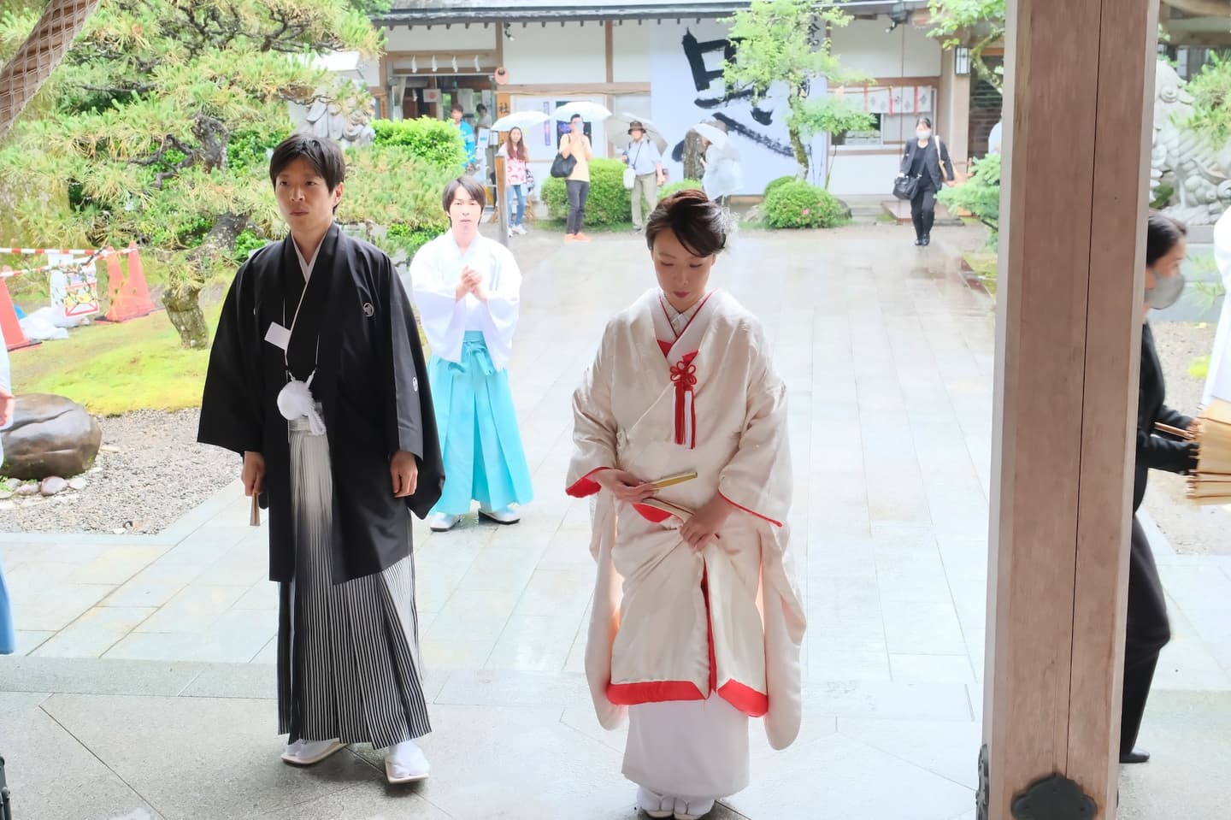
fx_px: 1401
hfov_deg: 47.4
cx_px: 616
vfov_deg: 32.6
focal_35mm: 41
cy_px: 410
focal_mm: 27.4
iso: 1600
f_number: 5
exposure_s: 1/125
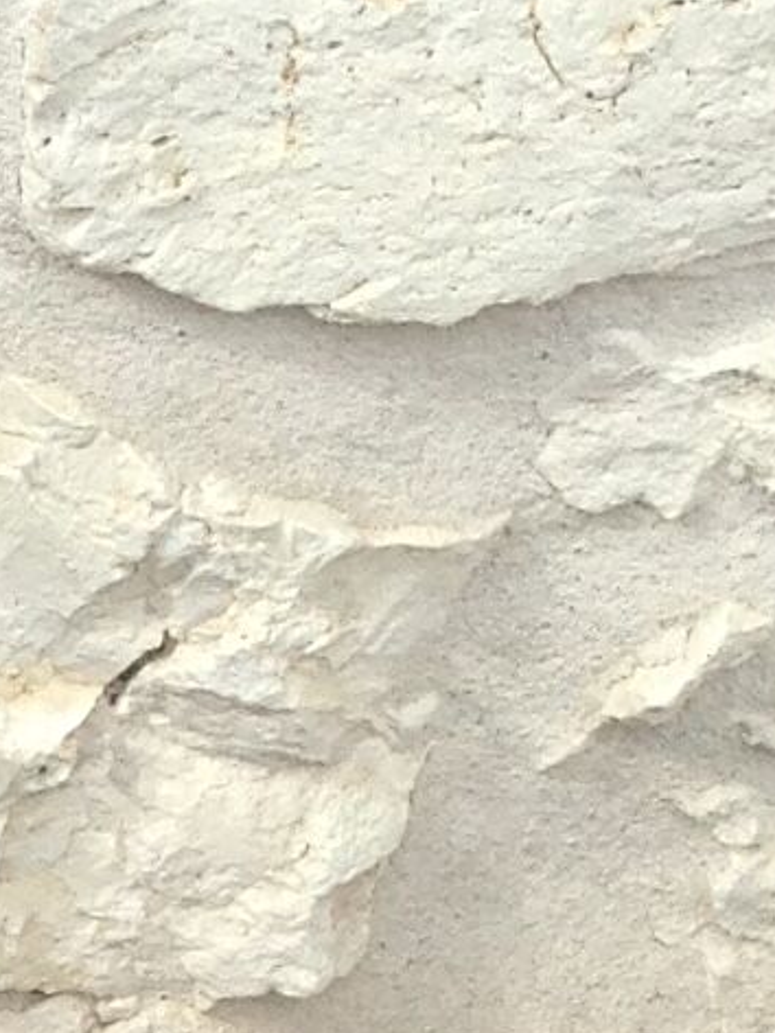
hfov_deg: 6.4
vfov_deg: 8.3
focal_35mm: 228
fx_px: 6806
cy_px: 1937
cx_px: -554
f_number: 2.4
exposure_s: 1/433
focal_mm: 4.12
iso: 50
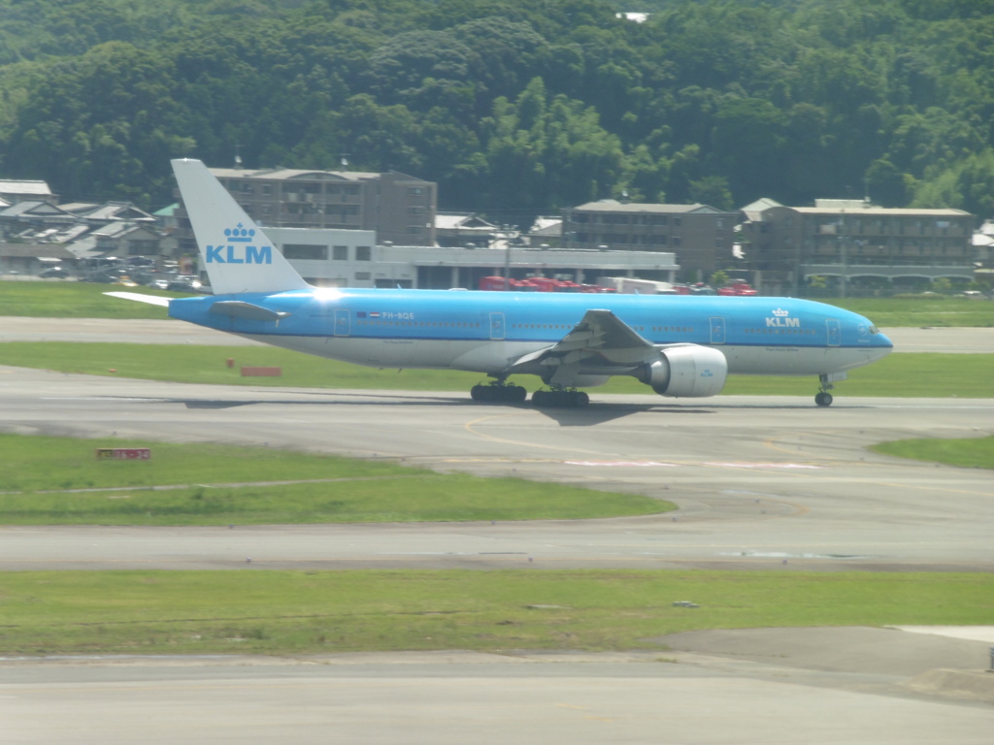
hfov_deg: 7.5
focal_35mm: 265
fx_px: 7609
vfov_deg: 5.6
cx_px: 497
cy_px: 372
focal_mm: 47.3
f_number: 6.3
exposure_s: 1/200
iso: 100
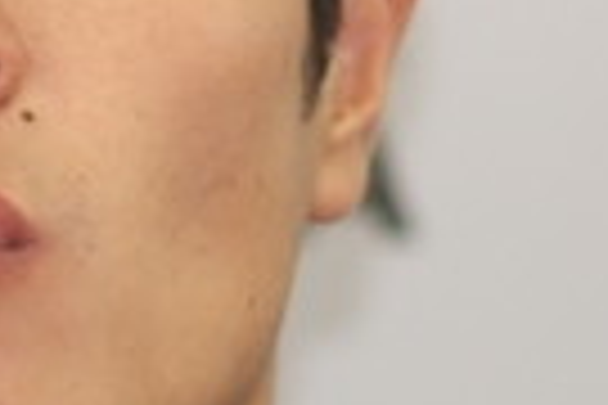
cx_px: -117
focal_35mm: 1436
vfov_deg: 1.0
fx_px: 24251
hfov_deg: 1.4
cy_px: 238
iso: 800
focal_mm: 180
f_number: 2.8
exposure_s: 1/125
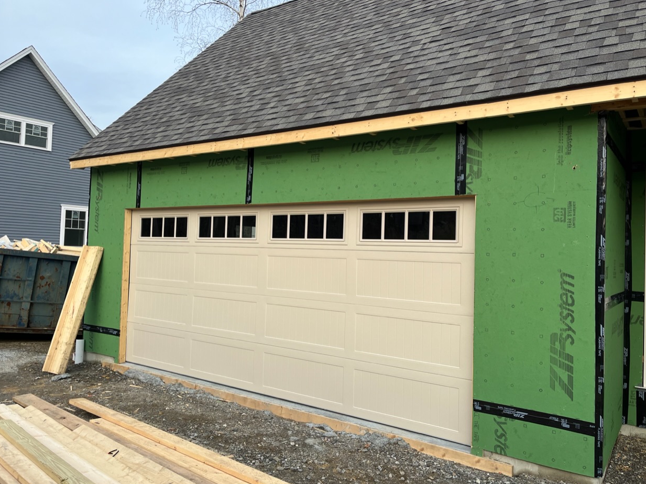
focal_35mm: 27
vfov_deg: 51.3
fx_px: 504
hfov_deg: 65.3
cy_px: 235
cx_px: 323
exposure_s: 1/493
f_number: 1.6
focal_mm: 5.1
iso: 50
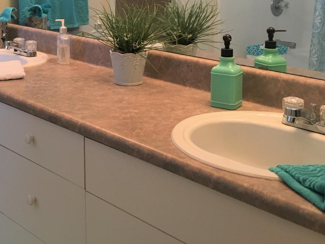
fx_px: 563
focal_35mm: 60
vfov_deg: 23.8
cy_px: 26
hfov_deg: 31.0
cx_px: 45
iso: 40
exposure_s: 1/15
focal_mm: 4.15
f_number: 2.2
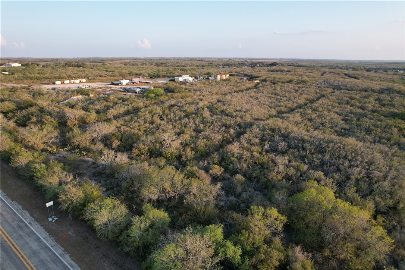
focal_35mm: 22
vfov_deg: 57.2
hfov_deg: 78.6
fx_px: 247
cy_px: 135
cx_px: 202
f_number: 2.8
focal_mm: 8.38
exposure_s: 1/500
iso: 120
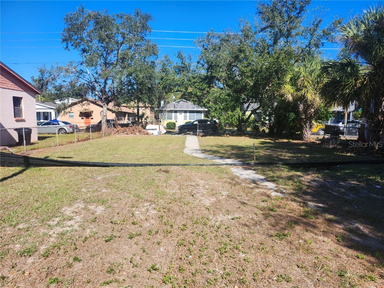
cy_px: 144
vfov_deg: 58.9
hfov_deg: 73.9
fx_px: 255
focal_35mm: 23
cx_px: 192
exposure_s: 1/1084
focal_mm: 5.54
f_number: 1.8
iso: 25
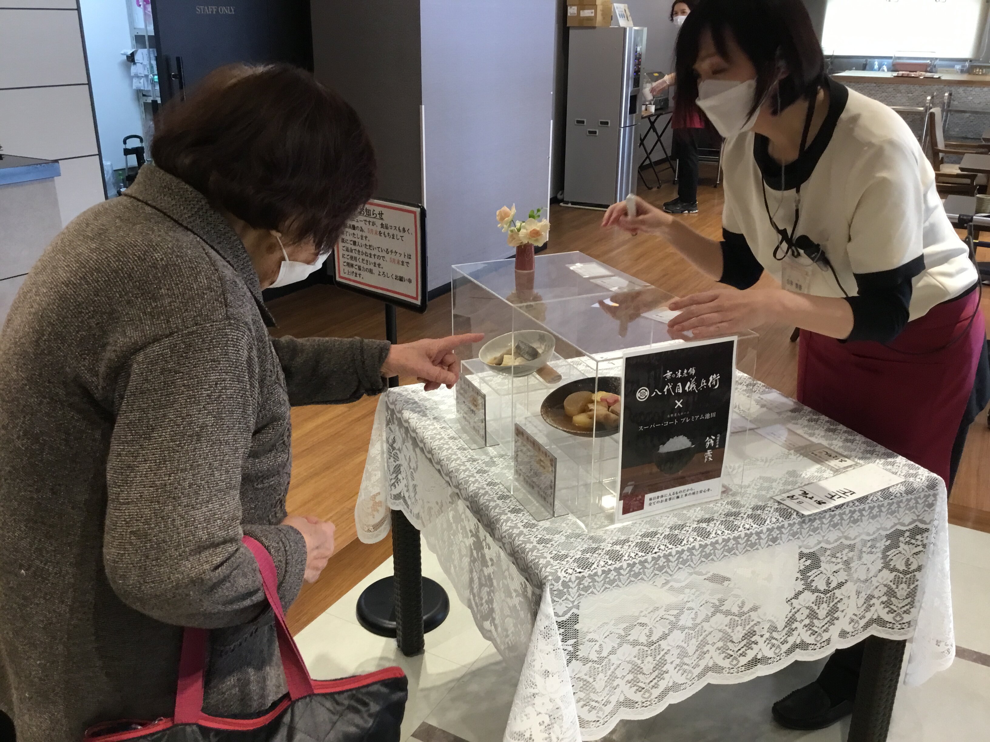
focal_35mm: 31
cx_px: 495
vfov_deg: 45.4
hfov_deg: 58.4
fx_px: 887
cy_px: 371
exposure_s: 1/30
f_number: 2.4
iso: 100
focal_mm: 3.3
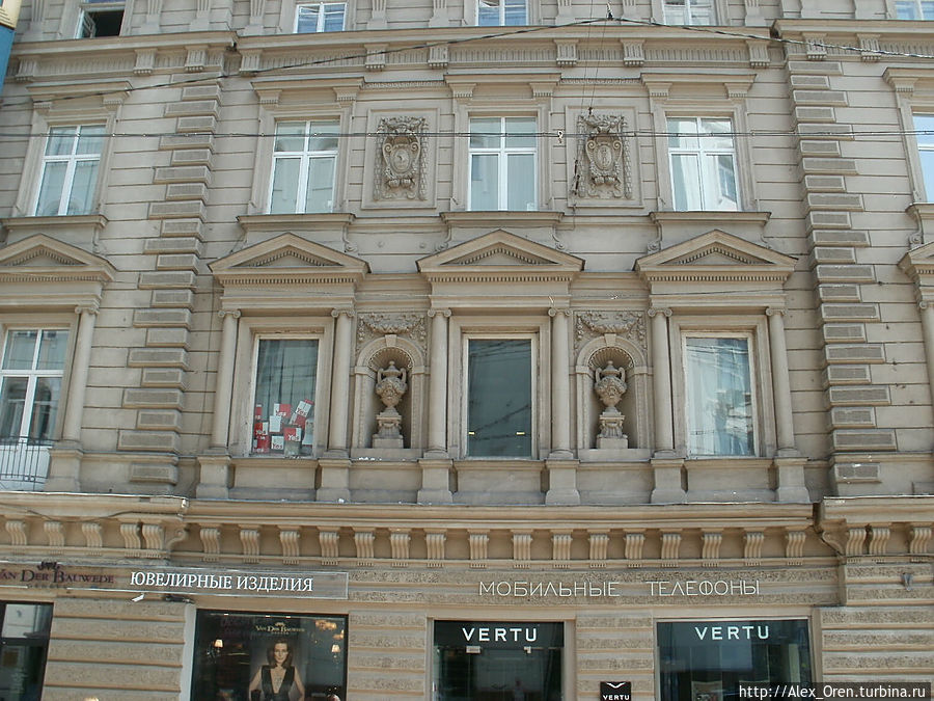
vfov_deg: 39.7
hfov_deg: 51.4
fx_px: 971
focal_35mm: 36
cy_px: 350
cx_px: 467
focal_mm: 6.3
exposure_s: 1/125
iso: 100
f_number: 5.6
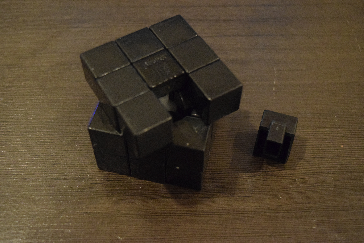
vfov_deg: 28.9
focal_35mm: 46
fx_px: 470
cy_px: 122
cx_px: 182
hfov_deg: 42.3
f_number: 4.2
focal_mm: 31
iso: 5600
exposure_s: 1/60
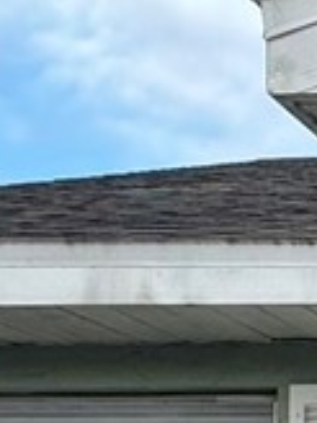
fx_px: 1673
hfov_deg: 9.3
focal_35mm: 137
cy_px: 557
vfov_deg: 13.8
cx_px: 838
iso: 40
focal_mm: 2.22
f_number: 2.2
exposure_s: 1/720
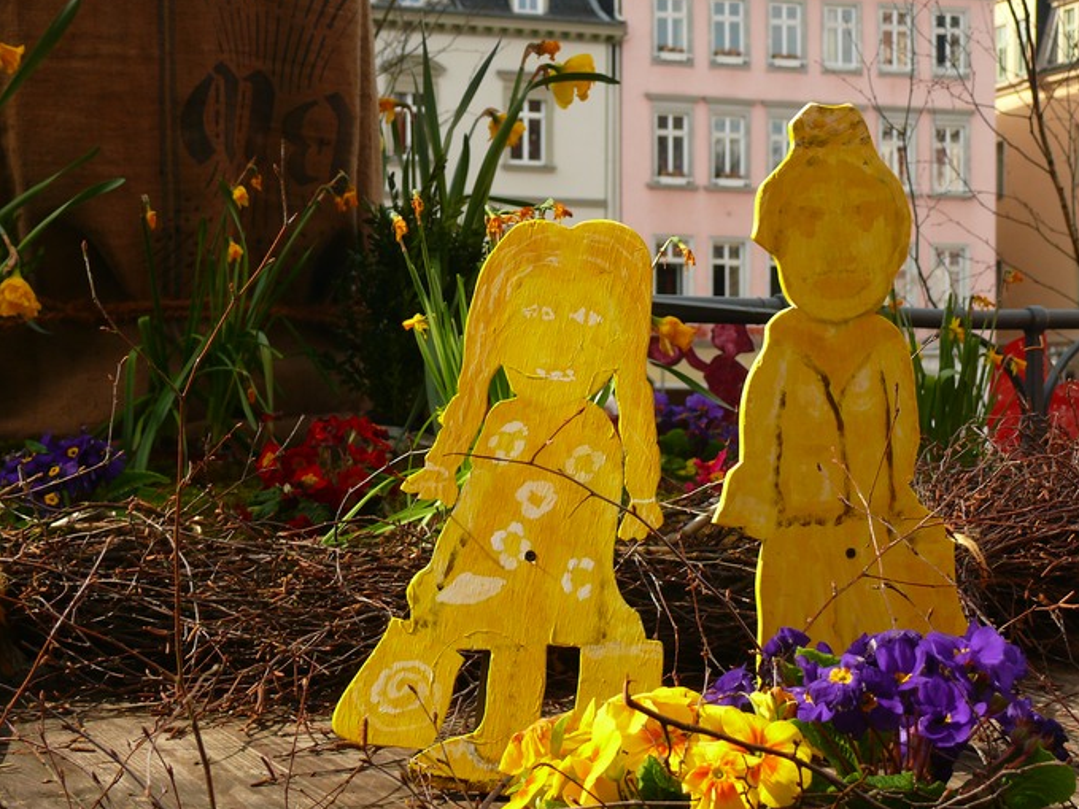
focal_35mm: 85
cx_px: 594
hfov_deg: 23.0
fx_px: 2649
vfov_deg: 17.4
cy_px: 424
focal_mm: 16.2
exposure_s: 1/125
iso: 100
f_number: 4
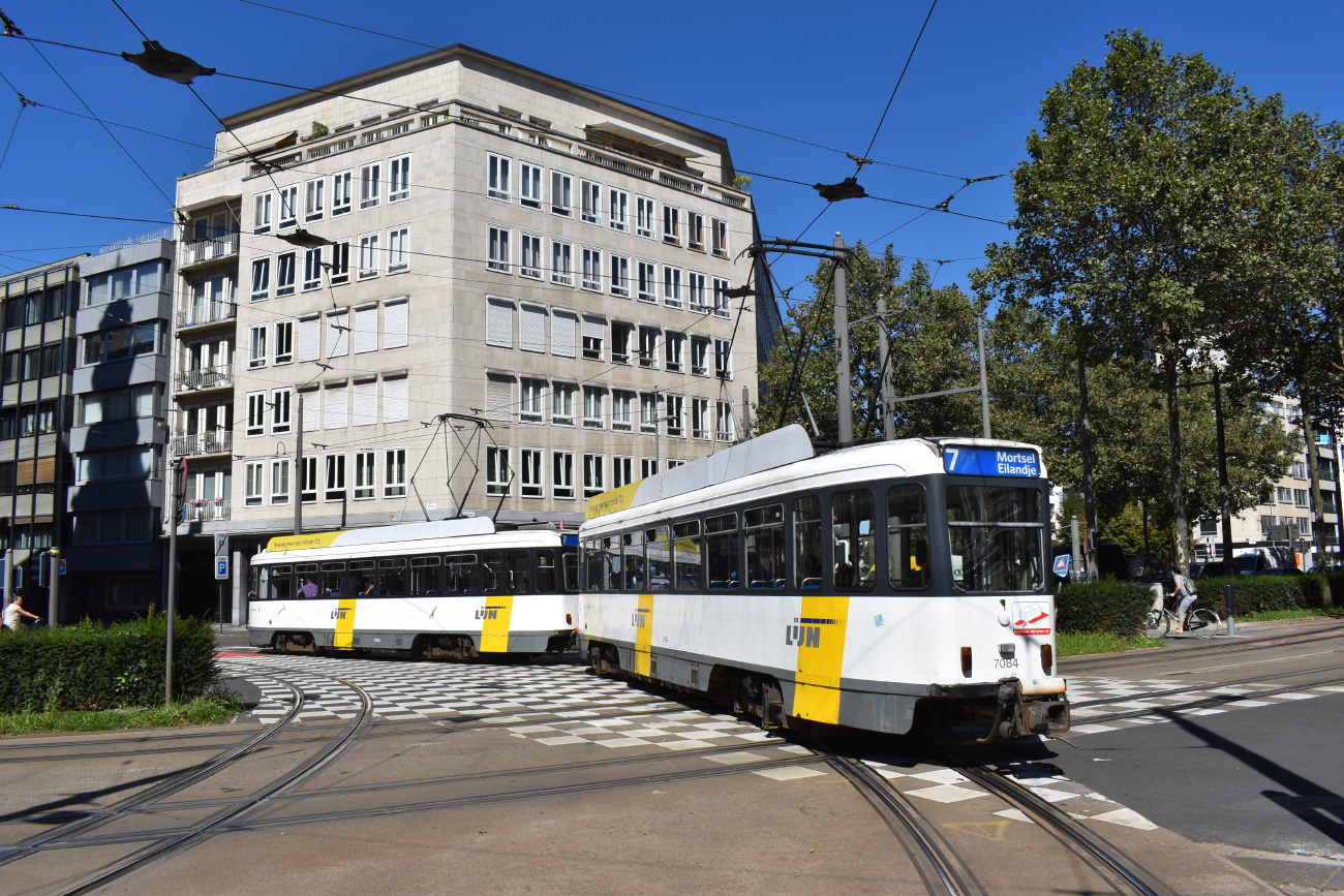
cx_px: 672
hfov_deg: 67.4
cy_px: 448
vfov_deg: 47.9
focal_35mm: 27
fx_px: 1008
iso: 200
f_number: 11
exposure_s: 1/500
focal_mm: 18
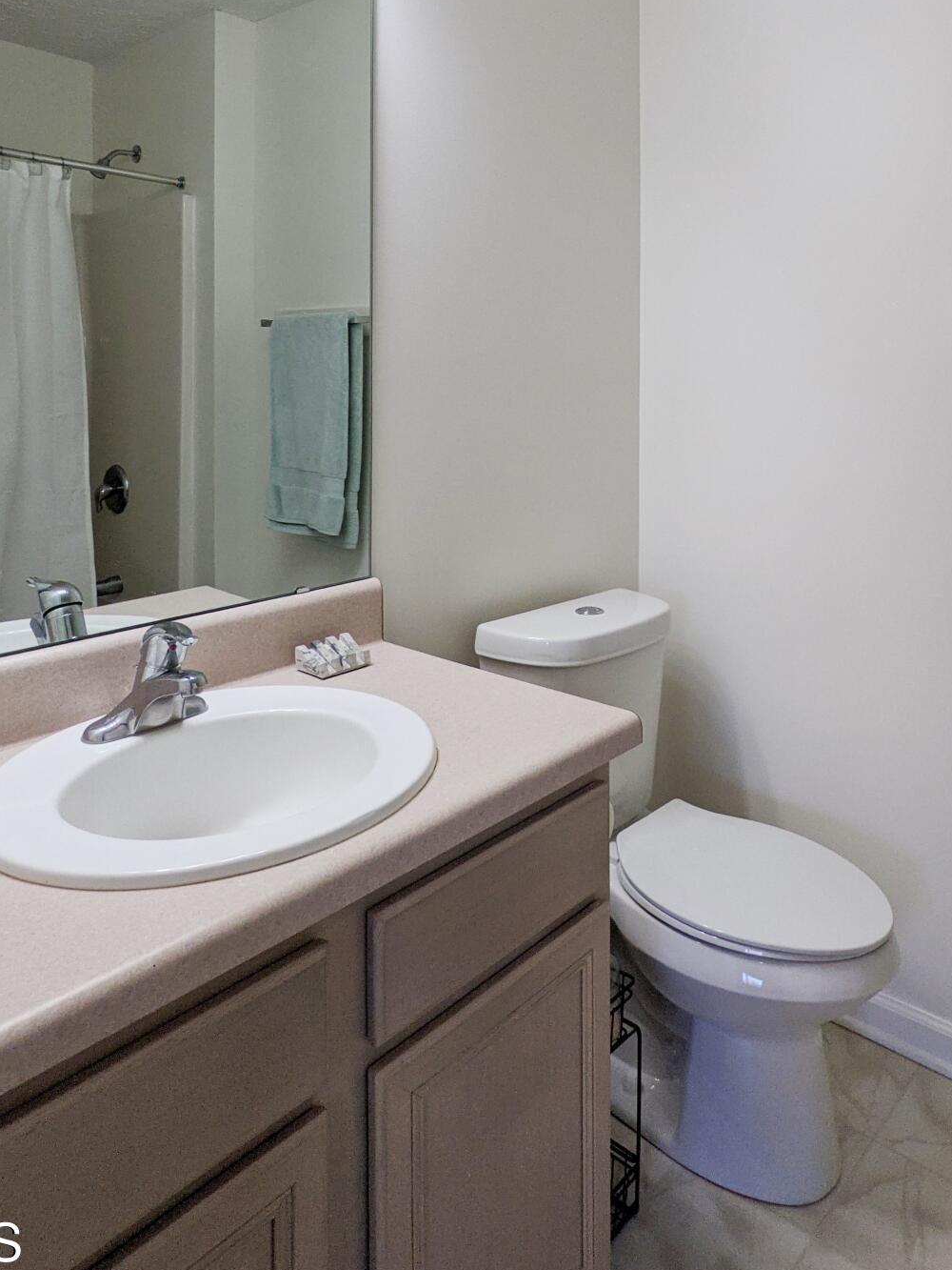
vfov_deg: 68.6
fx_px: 880
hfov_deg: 56.2
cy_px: 377
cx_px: 591
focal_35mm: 24
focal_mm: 2.22
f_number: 2.2
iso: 49
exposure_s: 1/91.9
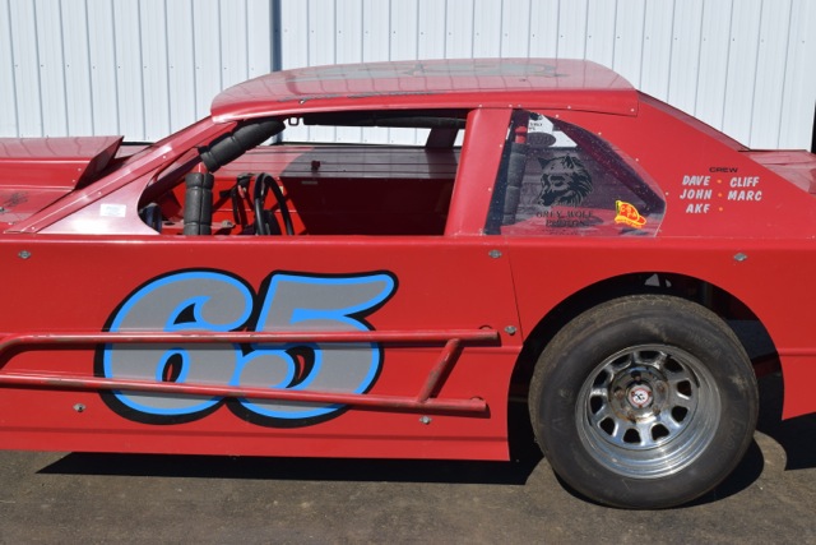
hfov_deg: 42.3
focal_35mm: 46
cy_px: 272
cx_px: 408
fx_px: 1054
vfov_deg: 29.0
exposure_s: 1/500
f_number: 11
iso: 200
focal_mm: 31
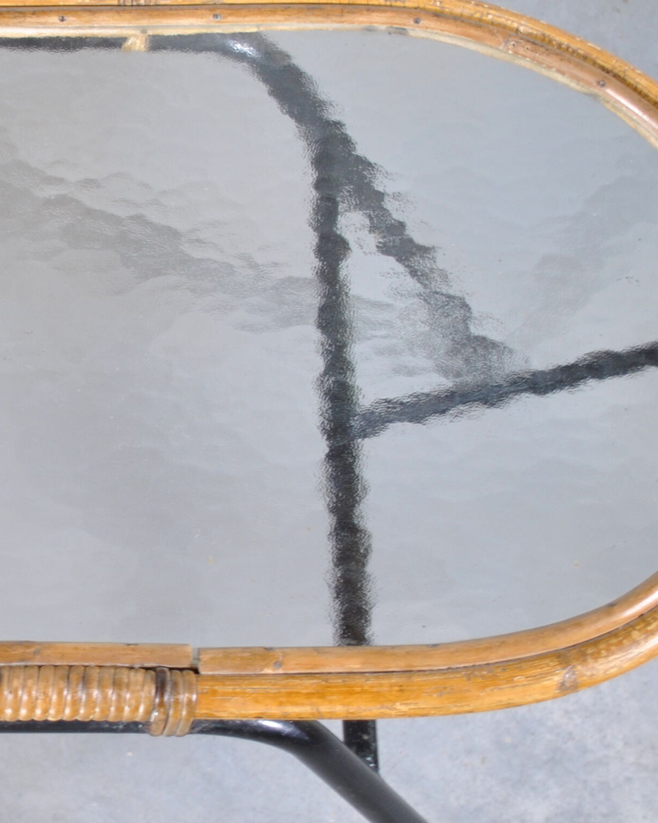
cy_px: 441
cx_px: -37
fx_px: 2094
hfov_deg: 17.4
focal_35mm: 86
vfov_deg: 22.2
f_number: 4
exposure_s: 1/15
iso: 200
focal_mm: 24
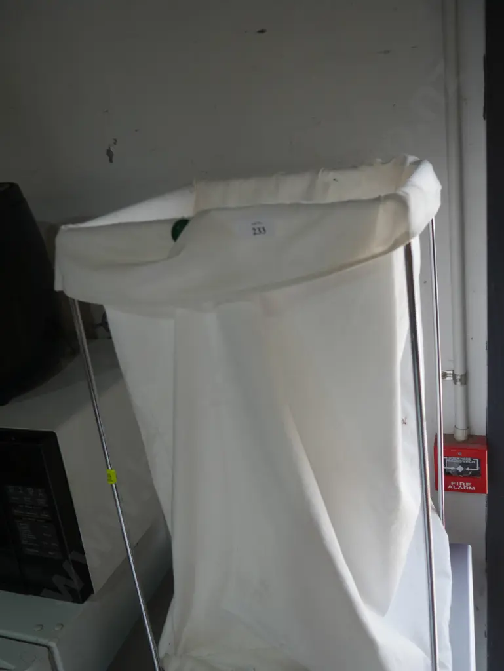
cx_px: 252
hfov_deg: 44.2
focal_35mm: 32
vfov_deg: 56.8
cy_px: 336
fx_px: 621
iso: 200
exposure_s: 1/125
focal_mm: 16
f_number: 3.6
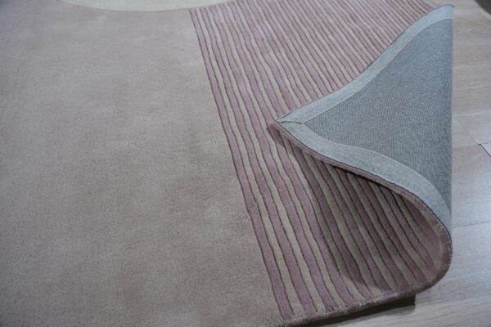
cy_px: 164
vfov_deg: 42.3
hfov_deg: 60.3
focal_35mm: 31
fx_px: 423
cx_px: 246
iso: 500
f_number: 5
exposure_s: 1/160
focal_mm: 31
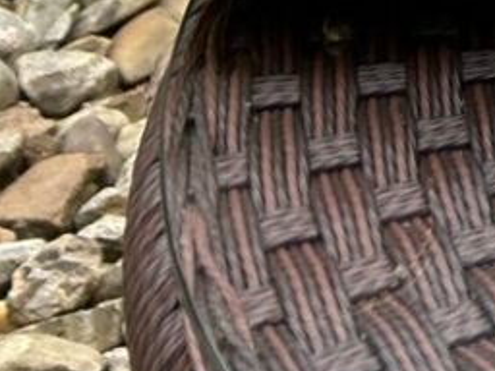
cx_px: 1576
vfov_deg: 6.5
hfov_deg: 8.3
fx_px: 2788
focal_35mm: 195
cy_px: -968
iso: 50
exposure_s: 1/902
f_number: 1.5
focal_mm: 5.7
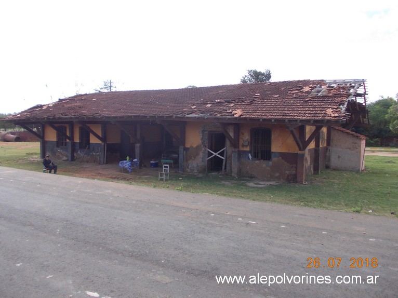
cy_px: 149
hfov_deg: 63.5
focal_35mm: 28
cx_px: 199
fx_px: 322
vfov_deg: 49.7
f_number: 5.4
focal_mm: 4
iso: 80
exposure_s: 1/160
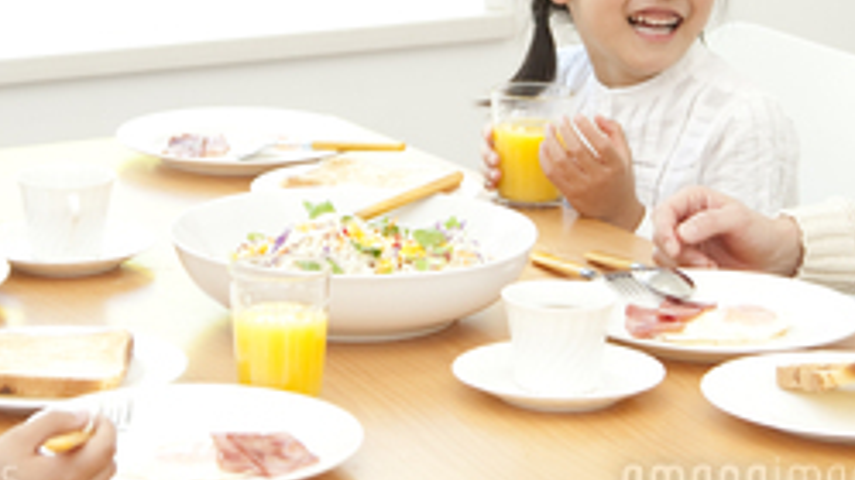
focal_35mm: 156
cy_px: -41
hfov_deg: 13.8
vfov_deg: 7.7
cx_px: 319
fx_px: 3536
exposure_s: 1/125
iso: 640
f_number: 4.5
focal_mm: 58
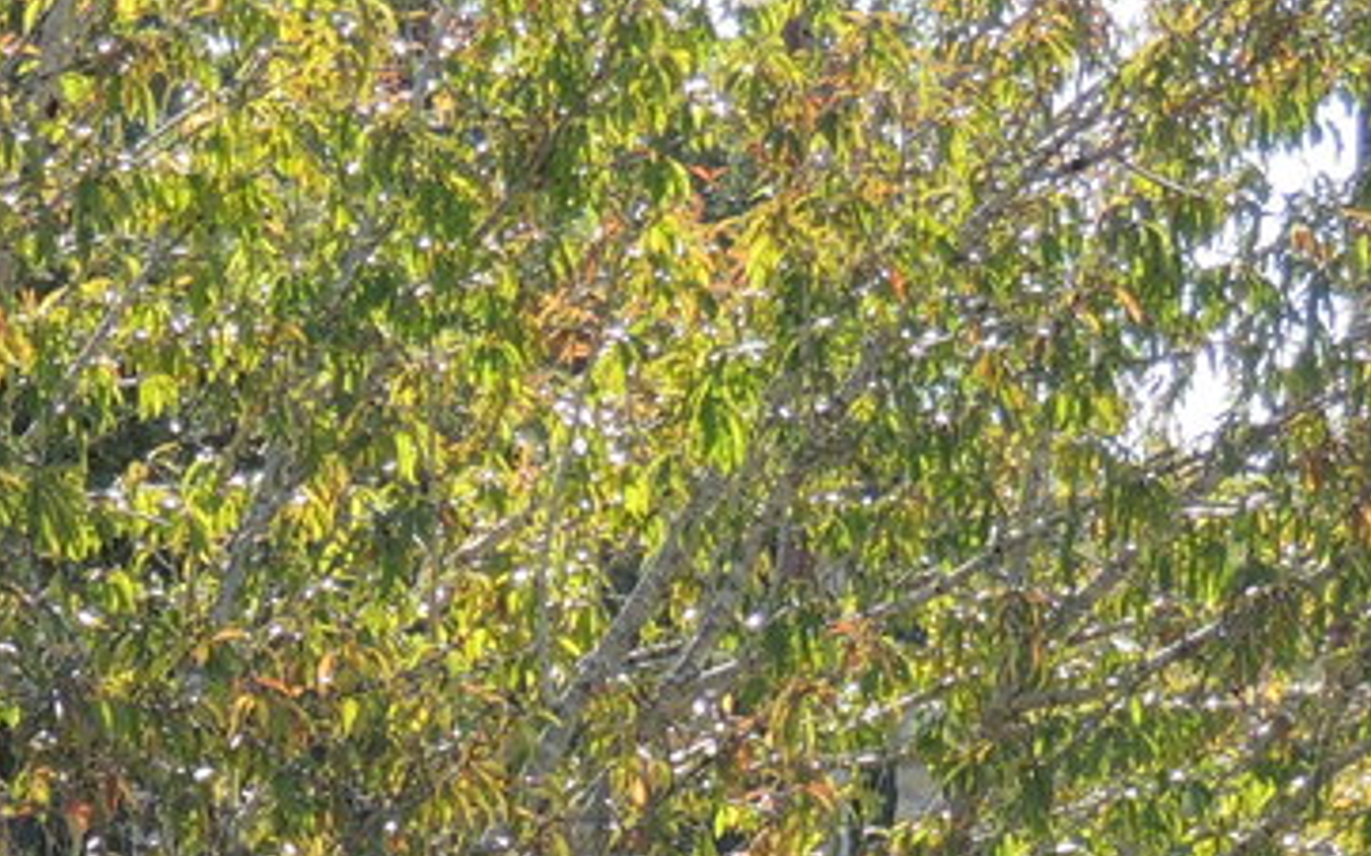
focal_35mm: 506
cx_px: -110
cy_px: 1042
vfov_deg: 2.6
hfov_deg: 4.1
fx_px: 18900
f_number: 4.3
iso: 100
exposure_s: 1/200
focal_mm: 24
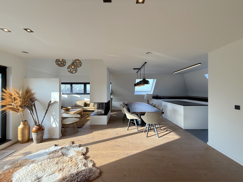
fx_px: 98
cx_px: 122
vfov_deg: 85.7
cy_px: 91
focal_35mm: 14
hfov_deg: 102.1
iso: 64
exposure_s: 1/171
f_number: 2.2
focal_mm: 2.22
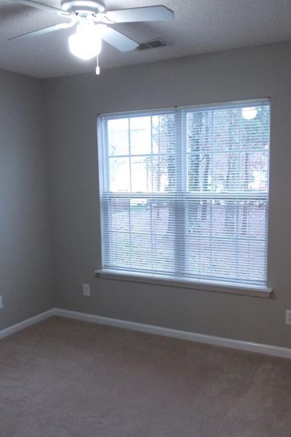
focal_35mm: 34
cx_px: 150
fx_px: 412
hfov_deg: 38.9
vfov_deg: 55.7
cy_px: 243
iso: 200
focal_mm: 4
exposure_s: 1/15
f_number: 2.7
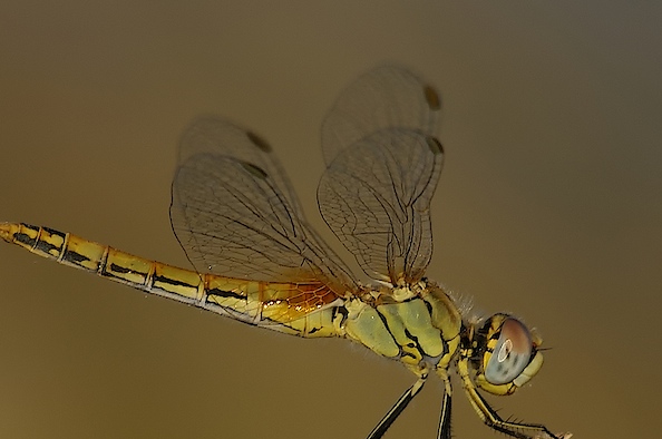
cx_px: 486
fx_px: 23187
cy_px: 316
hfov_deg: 1.6
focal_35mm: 1263
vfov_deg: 1.1
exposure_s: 1/250
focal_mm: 500
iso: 100
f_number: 10
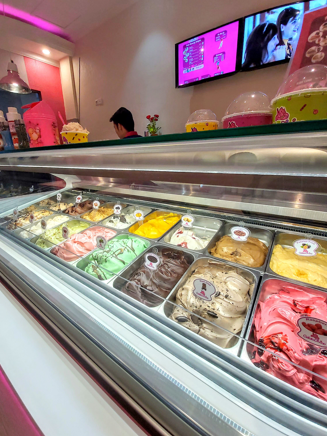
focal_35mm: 13
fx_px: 164
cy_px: 220
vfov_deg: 106.2
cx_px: 153
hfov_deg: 89.8
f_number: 2.2
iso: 80
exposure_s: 1/100
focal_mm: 1.42
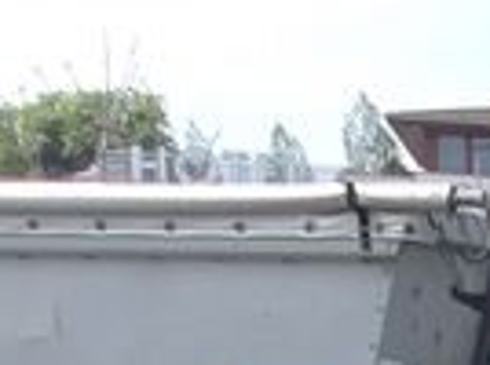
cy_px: 1223
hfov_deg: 8.6
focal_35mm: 207
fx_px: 2925
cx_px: 1247
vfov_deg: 6.4
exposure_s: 1/695
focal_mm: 4.9
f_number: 3
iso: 100
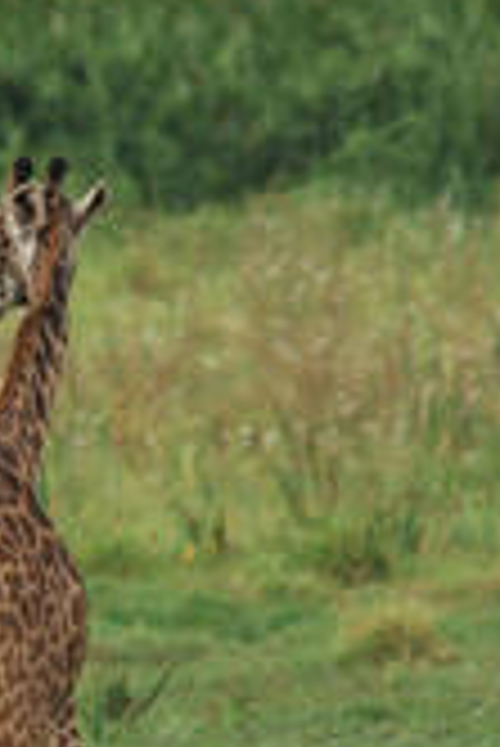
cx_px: 59
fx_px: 52470
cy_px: 436
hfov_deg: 0.5
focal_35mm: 2524
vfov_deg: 0.8
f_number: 5.6
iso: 100
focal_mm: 400
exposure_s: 1/160
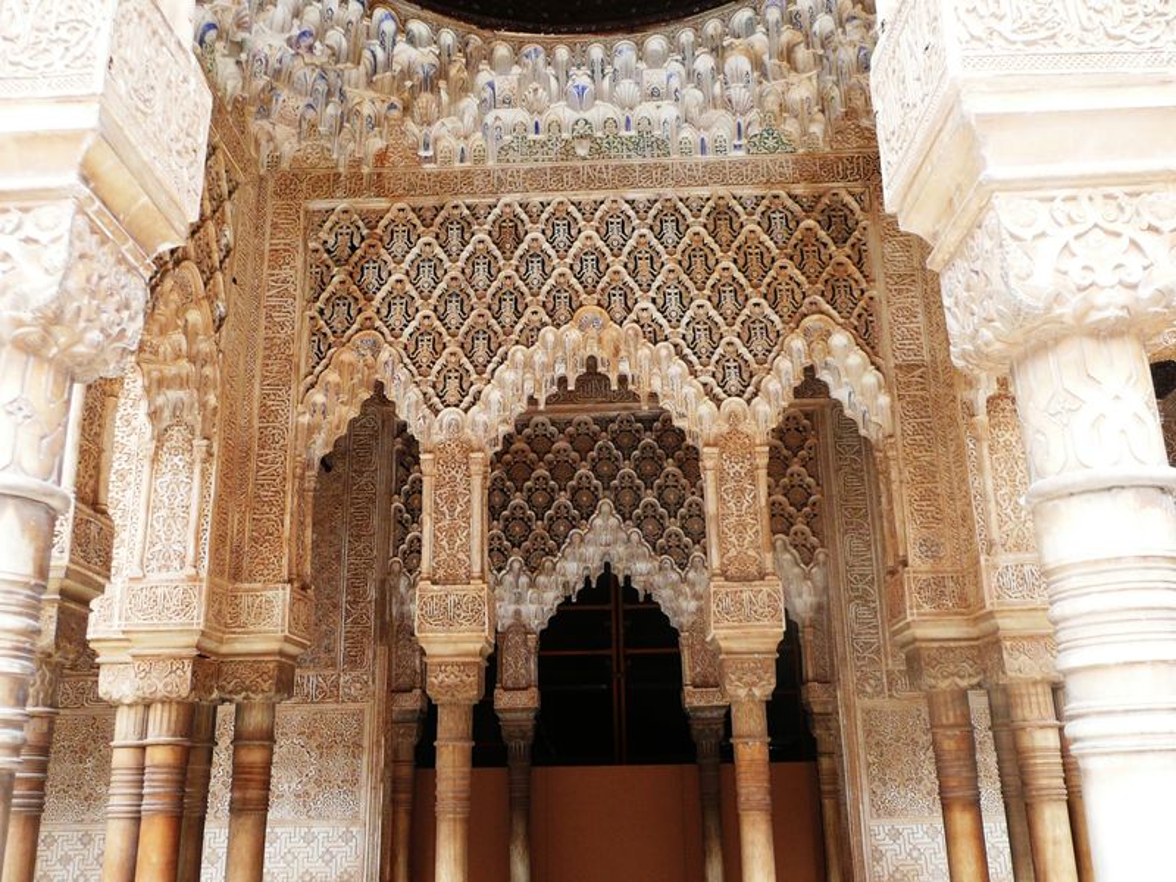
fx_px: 1087
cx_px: 588
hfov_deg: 56.8
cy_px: 441
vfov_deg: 44.2
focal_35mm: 32
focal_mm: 4.6
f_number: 3.3
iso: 160
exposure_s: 1/30
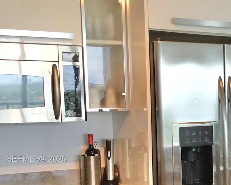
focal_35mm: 73
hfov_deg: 24.7
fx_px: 499
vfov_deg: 20.6
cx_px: 237
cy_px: 160
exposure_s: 1/30
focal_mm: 3.3
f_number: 2.4
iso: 25
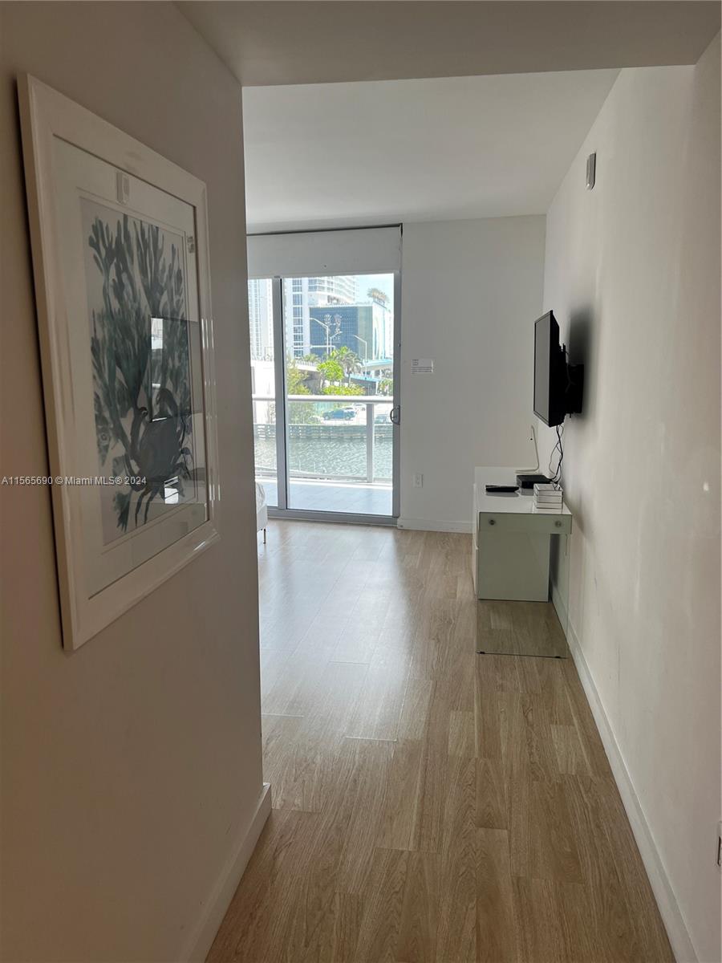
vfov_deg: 67.3
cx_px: 361
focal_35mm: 26
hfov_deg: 53.1
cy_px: 482
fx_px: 723
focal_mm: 5.7
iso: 40
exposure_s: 1/168
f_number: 1.5
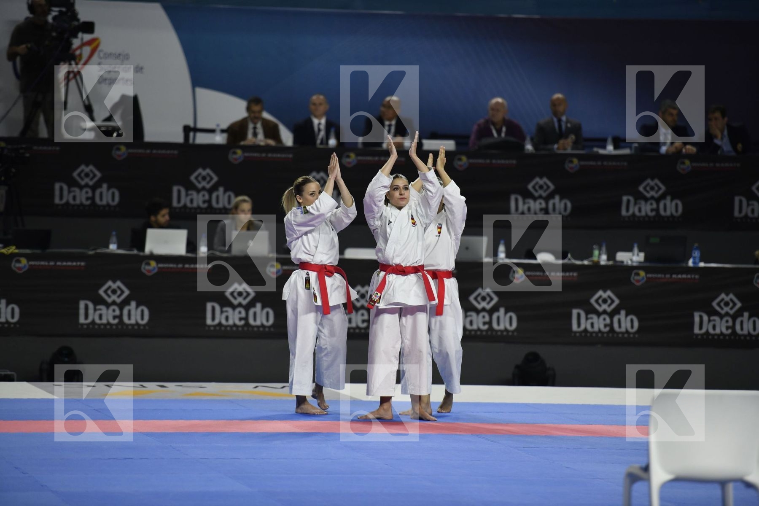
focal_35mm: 200
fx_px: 4216
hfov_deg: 10.3
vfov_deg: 6.9
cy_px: 253
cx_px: 380
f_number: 2.8
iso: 800
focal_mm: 200
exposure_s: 1/800
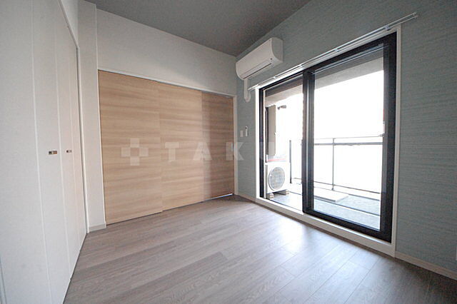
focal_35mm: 12
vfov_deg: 89.9
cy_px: 152
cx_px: 228
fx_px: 152
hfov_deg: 112.6
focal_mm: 8
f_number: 9
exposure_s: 1/50
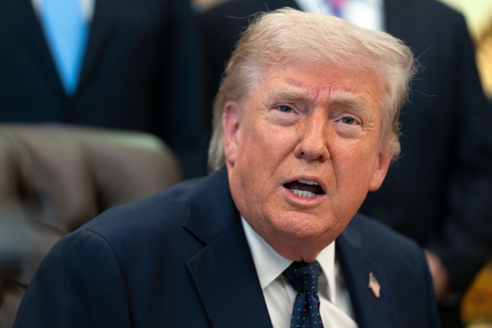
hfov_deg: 13.3
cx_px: 246
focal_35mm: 154
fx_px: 2104
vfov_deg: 8.9
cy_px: 164
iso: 5000
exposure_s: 1/500
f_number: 2.8
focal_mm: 154
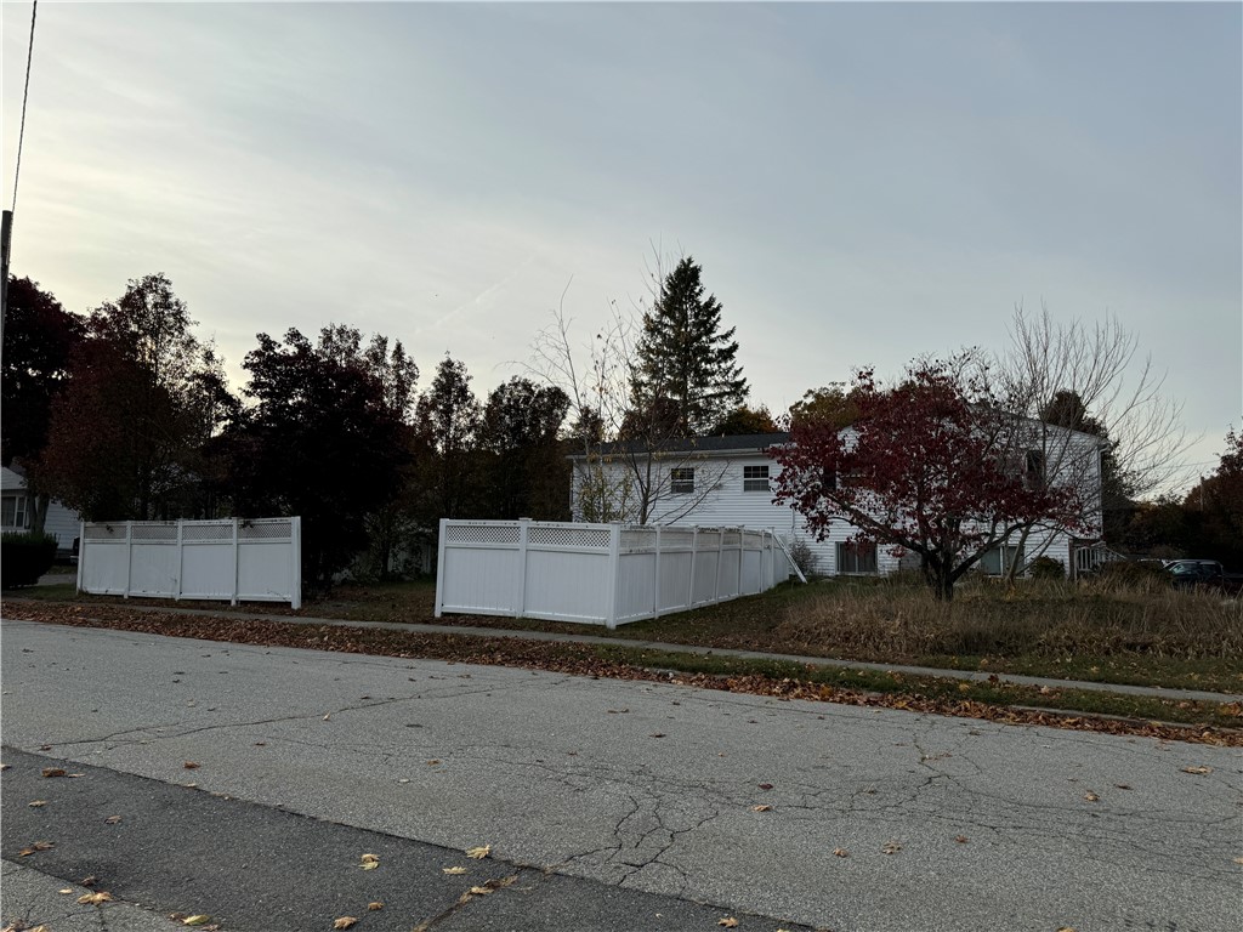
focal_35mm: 24
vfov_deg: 56.8
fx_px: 862
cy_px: 466
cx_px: 622
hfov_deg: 71.6
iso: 80
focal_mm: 6.76
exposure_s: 1/3413
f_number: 1.78
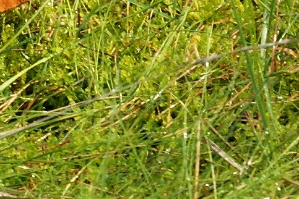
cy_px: 18
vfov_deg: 3.2
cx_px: -69
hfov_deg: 4.8
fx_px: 3546
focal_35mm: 427
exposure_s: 1/60
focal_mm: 110
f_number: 8
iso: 200
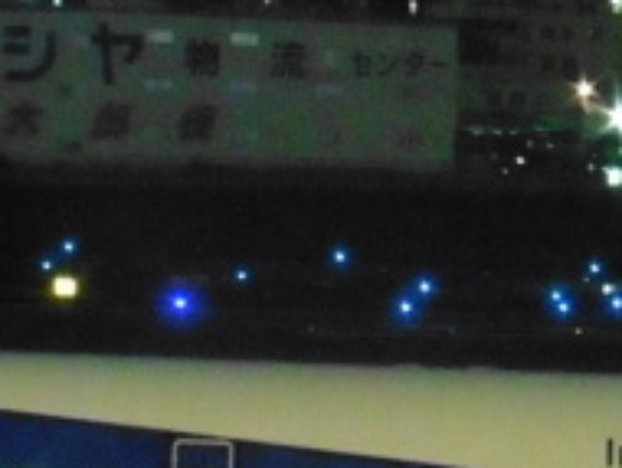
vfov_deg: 3.5
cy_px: 380
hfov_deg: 4.7
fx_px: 7646
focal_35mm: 425
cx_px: 380
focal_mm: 14.2
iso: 1600
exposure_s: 1/4
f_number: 5.1
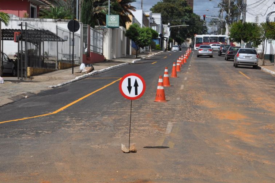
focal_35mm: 83
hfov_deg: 24.5
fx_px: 633
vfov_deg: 16.4
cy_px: 88
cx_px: 146
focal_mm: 52
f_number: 10
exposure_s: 1/400
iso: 200
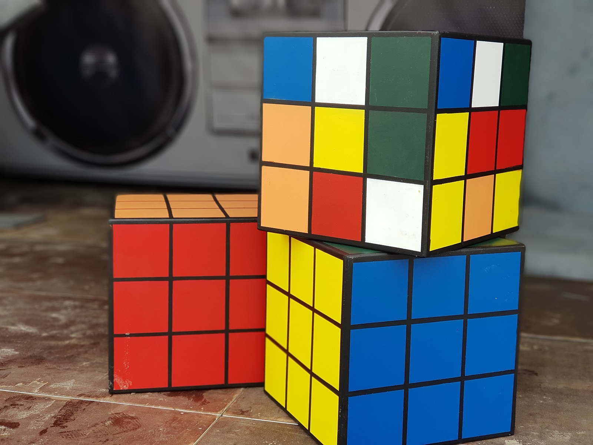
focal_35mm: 52
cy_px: 222
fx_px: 891
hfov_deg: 36.8
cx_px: 296
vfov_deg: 28.0
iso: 50
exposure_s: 1/100
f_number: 2.4
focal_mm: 6
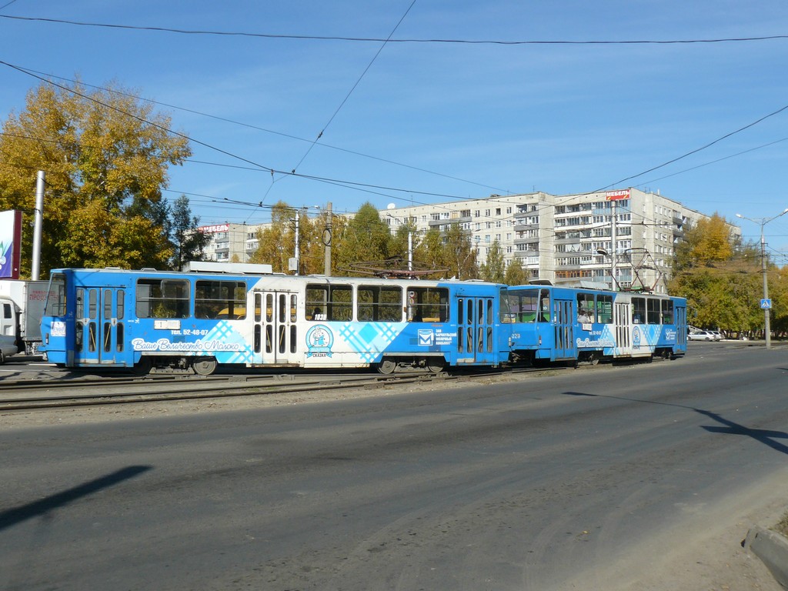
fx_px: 820
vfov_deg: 39.7
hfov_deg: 51.4
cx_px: 394
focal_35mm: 36
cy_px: 296
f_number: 5.6
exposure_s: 1/500
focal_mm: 6
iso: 100
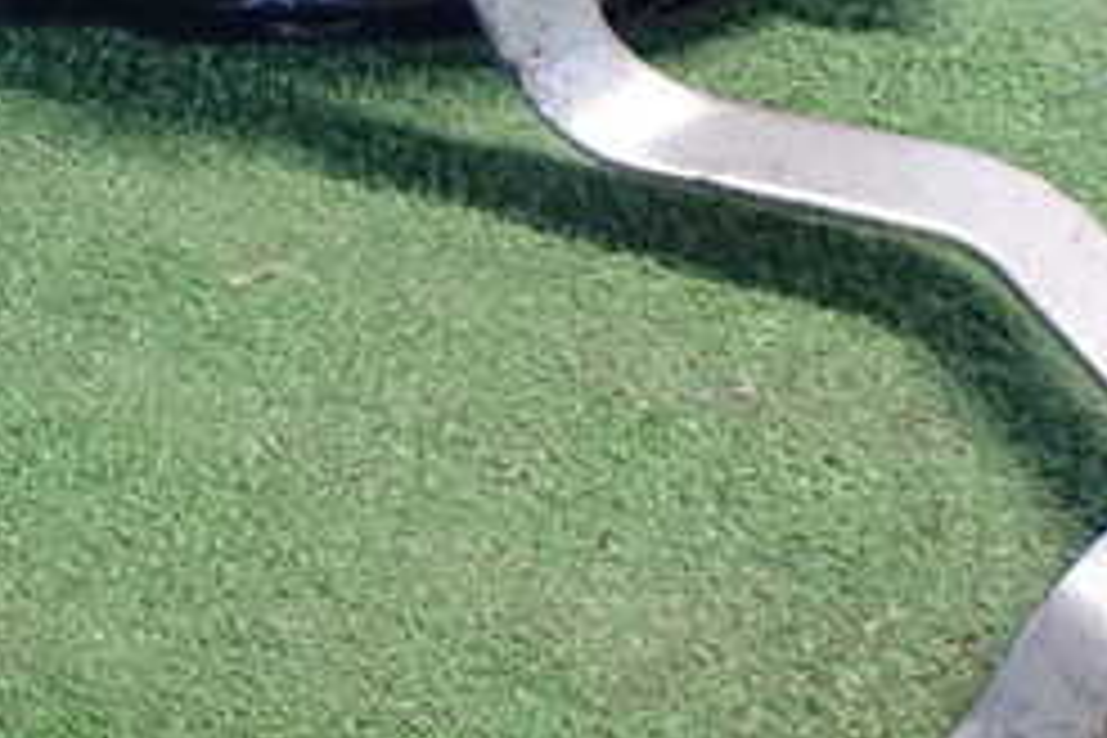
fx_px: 2337
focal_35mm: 76
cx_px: 306
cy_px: 176
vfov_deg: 17.8
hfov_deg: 26.4
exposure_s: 1/30
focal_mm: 5.4
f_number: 2.3
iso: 800
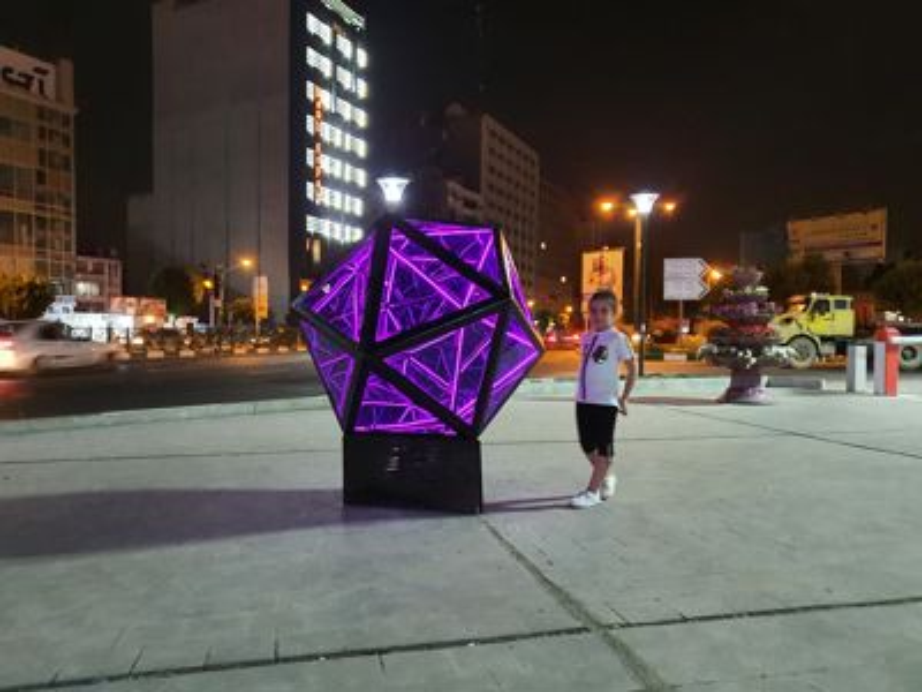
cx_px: 461
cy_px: 346
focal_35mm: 26
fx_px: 693
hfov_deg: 67.3
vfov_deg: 53.1
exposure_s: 1/25
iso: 640
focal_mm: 4.3
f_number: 1.5
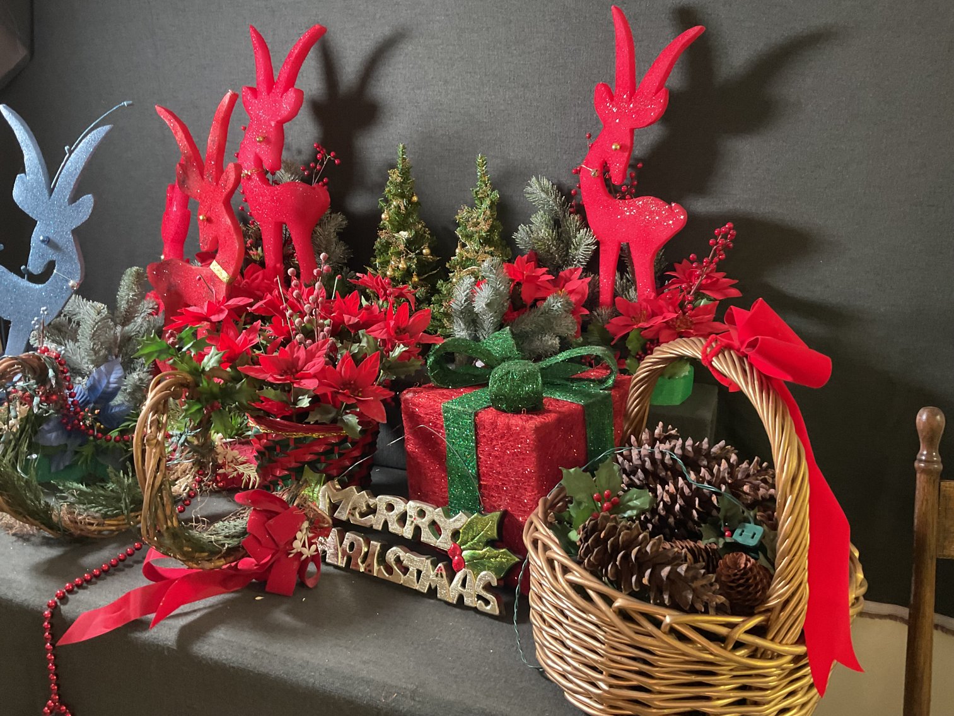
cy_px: 358
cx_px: 477
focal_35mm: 29
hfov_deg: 61.7
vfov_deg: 48.2
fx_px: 799
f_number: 1.8
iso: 250
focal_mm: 3
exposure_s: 1/40
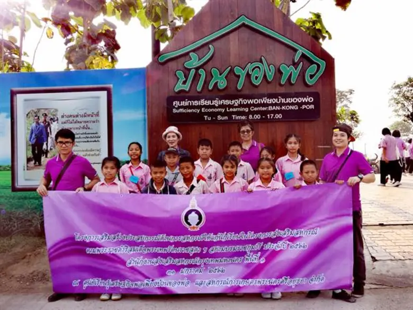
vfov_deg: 45.4
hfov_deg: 58.4
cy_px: 155
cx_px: 206
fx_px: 370
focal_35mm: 31
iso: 50
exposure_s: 1/831
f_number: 1.6
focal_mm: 3.95
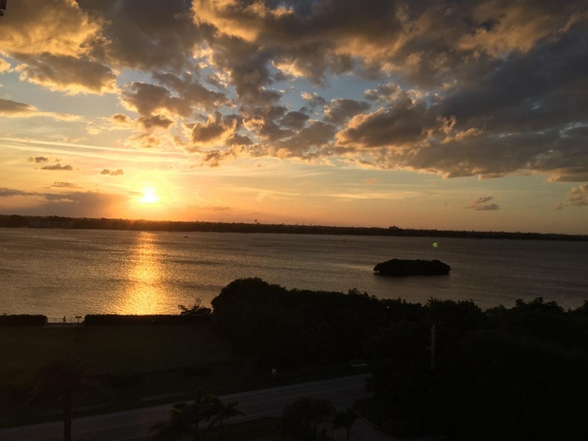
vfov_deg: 48.2
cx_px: 294
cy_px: 220
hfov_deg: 61.7
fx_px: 493
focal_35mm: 29
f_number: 2.2
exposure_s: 1/1799
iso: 32
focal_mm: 4.15
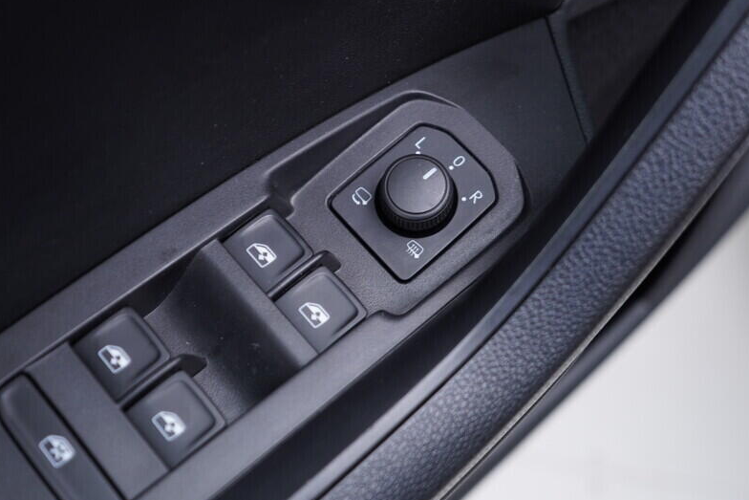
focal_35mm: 47
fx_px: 978
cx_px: 301
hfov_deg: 41.7
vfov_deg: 28.7
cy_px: 267
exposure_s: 1/40
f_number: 2.8
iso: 250
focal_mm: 24
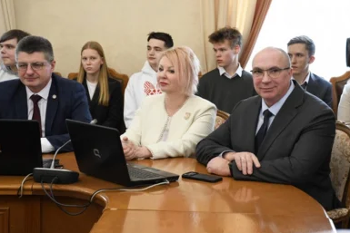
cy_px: 114
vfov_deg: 17.5
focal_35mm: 78
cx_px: 178
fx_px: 759
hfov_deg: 26.0
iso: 1600
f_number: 6.3
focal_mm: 50
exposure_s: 1/80
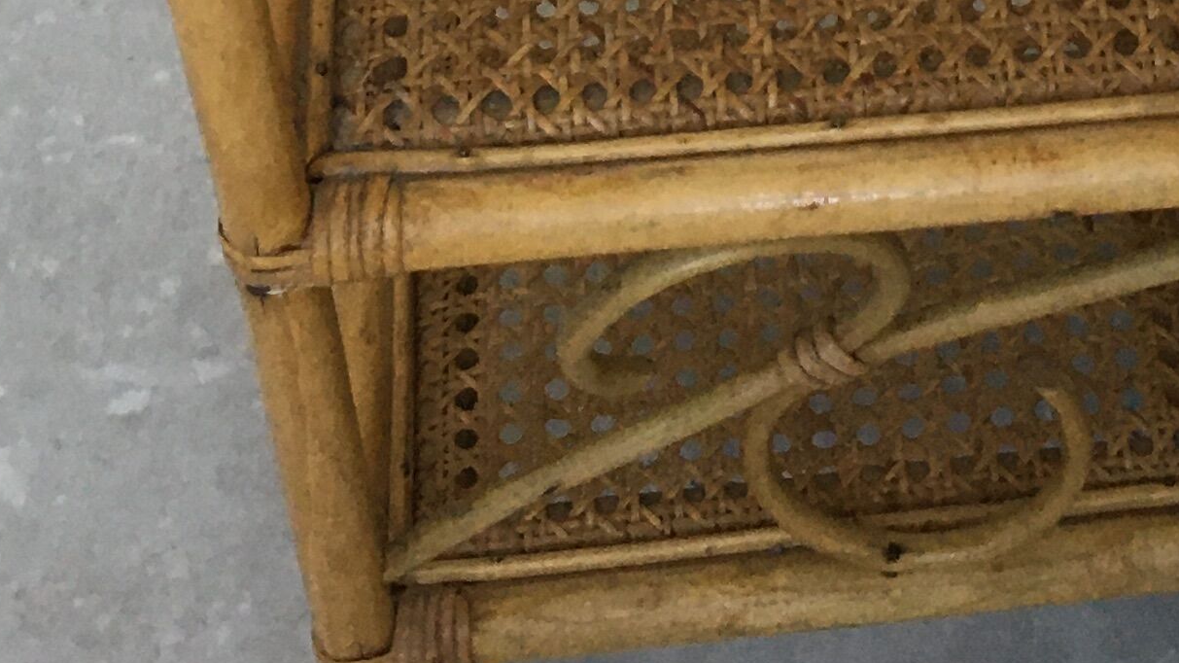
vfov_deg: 10.3
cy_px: -810
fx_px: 3282
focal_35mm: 105
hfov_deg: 20.3
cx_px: 802
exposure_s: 1/33
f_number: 2.2
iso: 100
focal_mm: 4.15
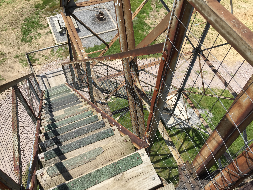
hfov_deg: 61.7
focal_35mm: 29
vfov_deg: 48.2
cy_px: 95
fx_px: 212
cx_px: 126
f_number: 2.2
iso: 32
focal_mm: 4.15
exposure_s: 1/1980
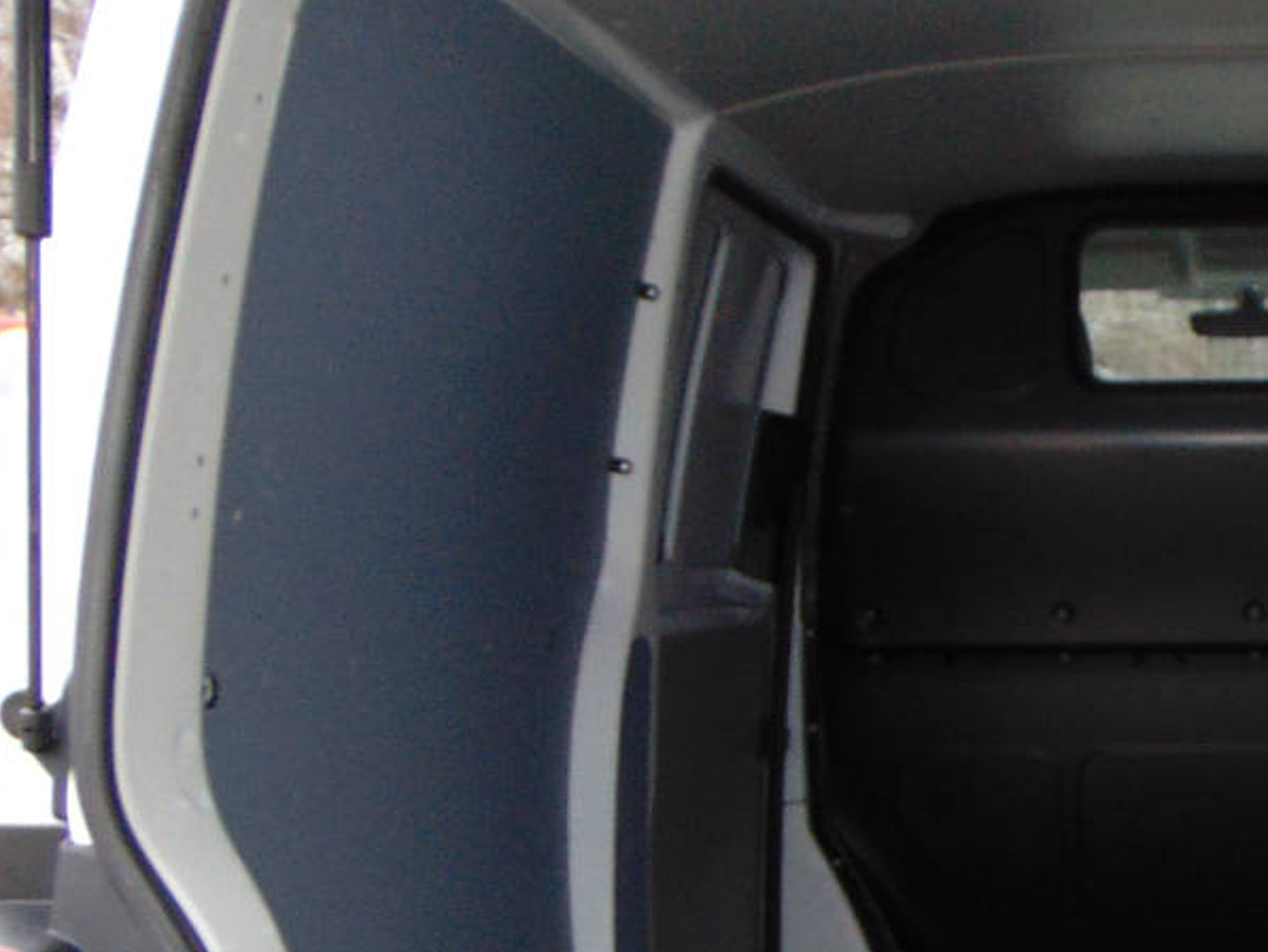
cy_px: 916
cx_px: 1332
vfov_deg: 21.3
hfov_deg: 27.0
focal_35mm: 67
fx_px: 2455
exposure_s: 1/30
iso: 200
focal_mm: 4.5
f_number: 3
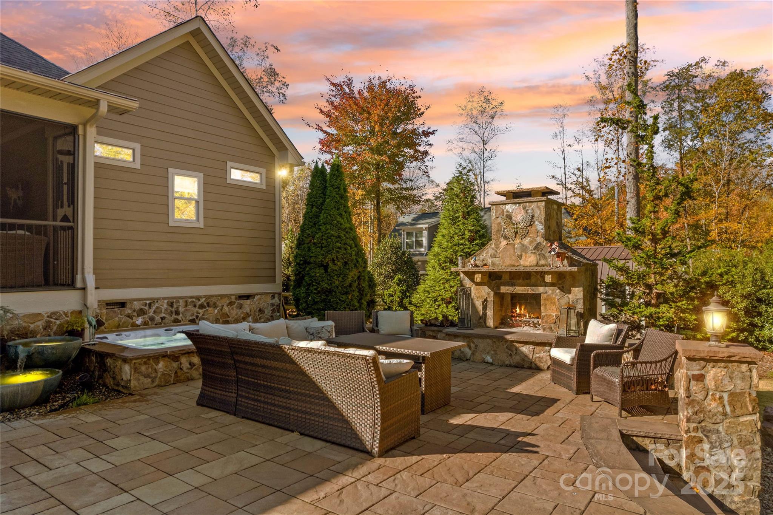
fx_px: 472
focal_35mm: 22
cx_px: 386
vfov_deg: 57.2
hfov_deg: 78.6
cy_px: 258
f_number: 2.8
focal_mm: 8.38
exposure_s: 1/400
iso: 100
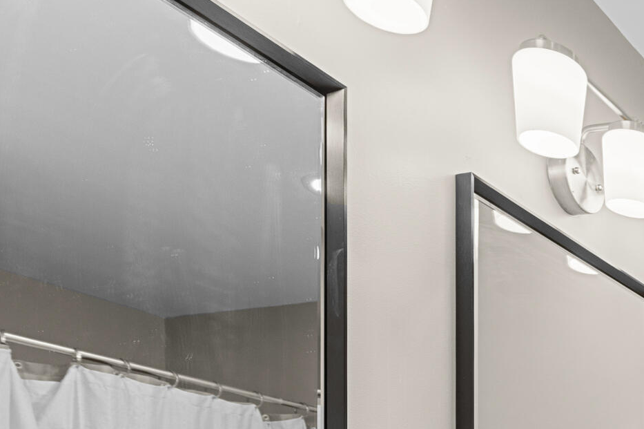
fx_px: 805
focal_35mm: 45
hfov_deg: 31.6
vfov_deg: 24.7
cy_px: 600
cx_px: 869
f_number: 8
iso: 320
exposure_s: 1/6
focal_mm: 14
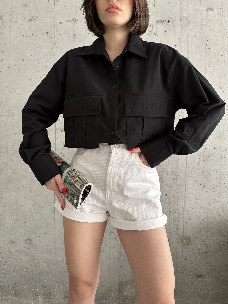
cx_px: 114
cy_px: 152
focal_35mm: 24
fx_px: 211
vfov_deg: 71.6
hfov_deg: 56.8
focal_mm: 6.86
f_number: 1.78
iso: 64
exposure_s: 1/223
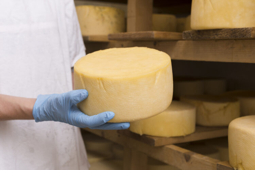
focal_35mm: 52
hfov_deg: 37.9
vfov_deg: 25.8
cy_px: 85
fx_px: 372
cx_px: 128
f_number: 4
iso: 250
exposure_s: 1/250
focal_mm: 35
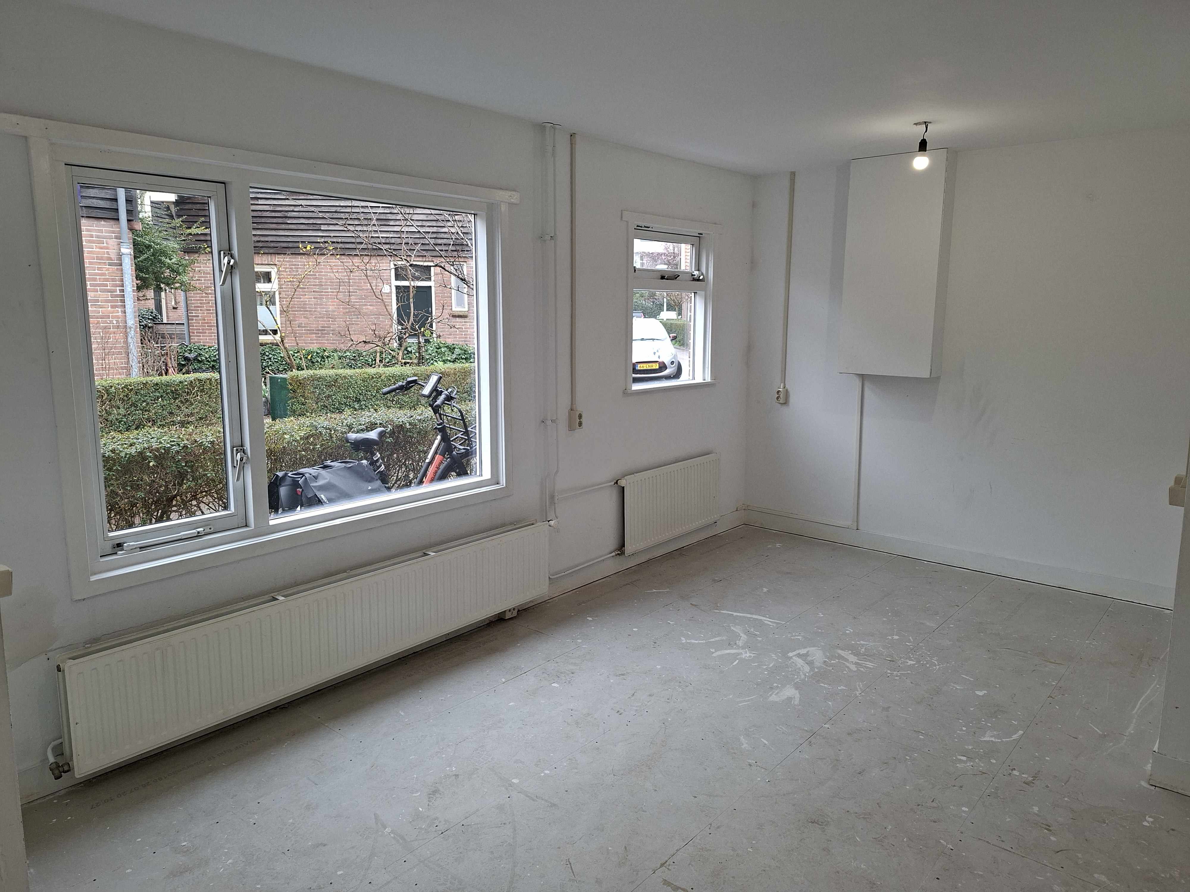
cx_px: 595
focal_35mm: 23
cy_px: 446
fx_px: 791
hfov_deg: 73.9
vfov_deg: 58.9
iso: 100
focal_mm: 5.54
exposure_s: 1/100
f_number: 1.8
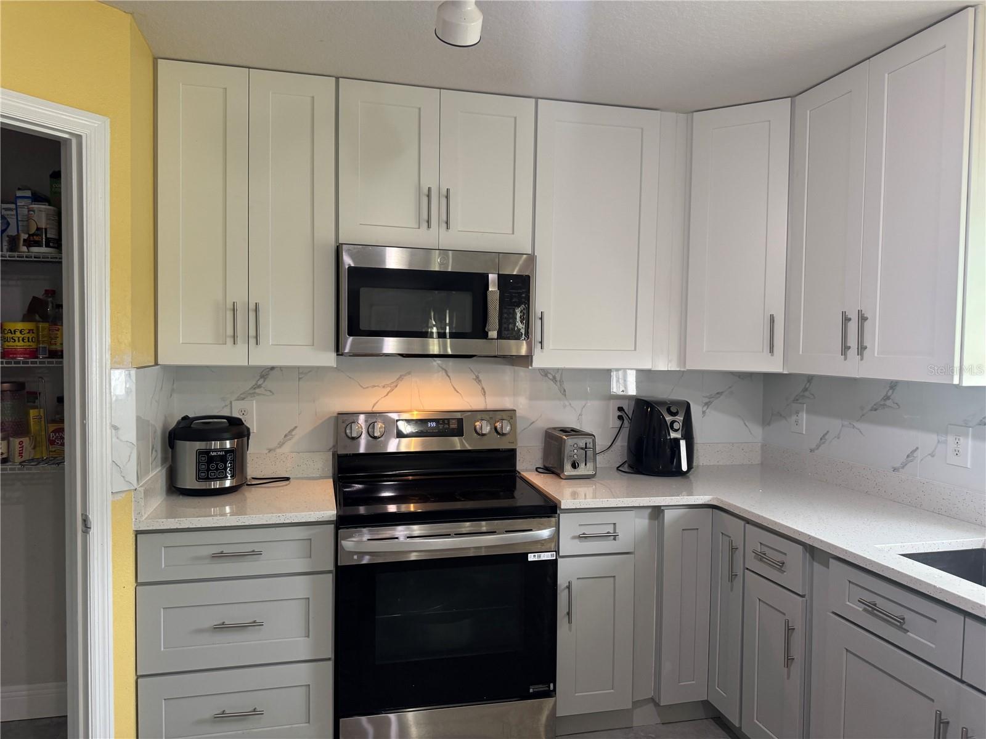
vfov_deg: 56.8
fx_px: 684
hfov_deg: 71.6
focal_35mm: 24
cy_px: 370
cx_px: 493
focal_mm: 6.76
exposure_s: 1/60
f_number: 1.78
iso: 160
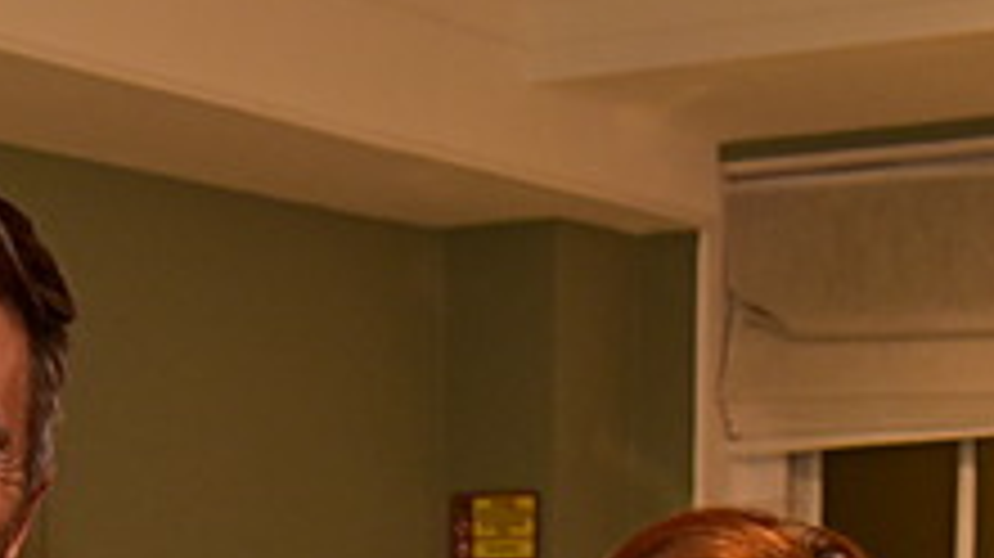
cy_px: 1181
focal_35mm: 129
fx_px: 3398
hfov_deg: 16.6
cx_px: 526
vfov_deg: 8.8
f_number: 5
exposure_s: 1/50
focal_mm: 34
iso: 1600
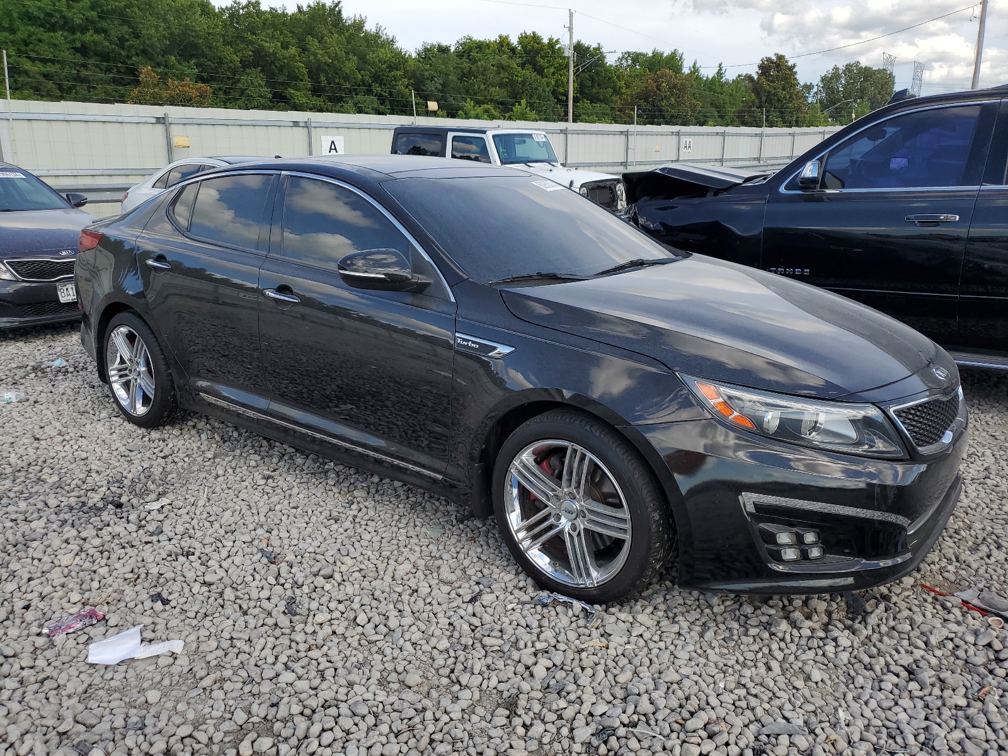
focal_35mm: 26
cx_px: 504
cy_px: 378
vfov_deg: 53.1
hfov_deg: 67.3
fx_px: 757
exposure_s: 1/2000
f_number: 1.5
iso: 50
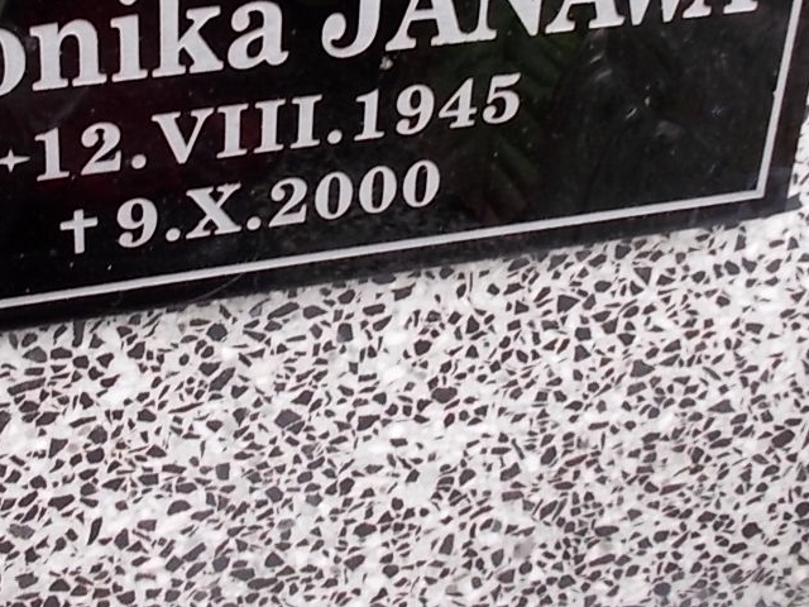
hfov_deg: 29.5
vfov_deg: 21.7
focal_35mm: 65
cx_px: 226
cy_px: -23
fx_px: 1519
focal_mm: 4.6
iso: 125
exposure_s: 1/25
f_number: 3.2
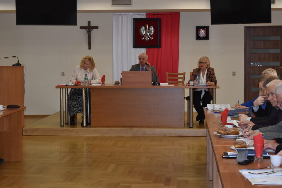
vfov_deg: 16.6
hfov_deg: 24.6
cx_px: 141
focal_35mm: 82
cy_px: 94
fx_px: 646
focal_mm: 55
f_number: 5.6
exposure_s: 1/125
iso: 1100
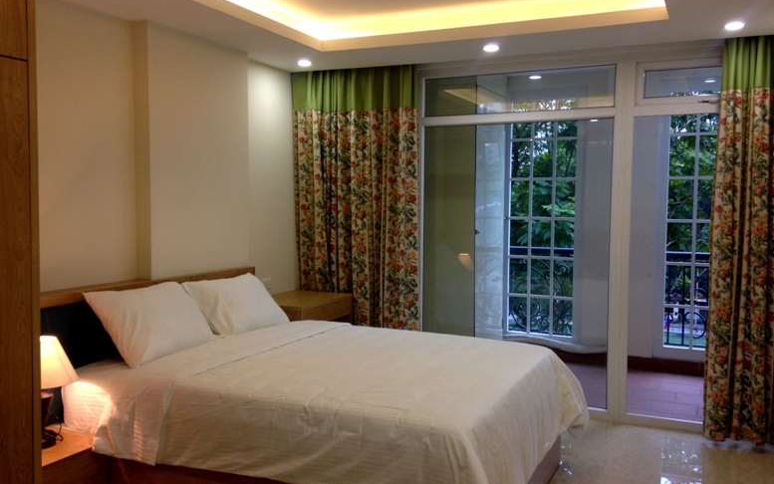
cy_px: 239
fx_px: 760
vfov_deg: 35.4
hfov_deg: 54.0
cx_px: 383
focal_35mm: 36
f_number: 2.4
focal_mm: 4.12
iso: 50
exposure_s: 1/30
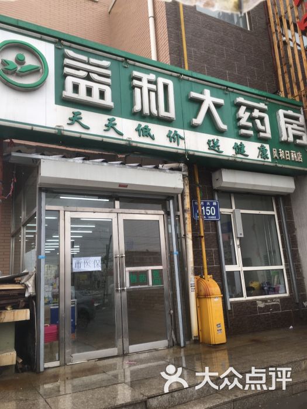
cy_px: 204
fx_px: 343
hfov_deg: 48.2
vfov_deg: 61.7
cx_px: 154
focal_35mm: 29
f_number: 2.2
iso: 25
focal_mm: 4.15
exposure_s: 1/124
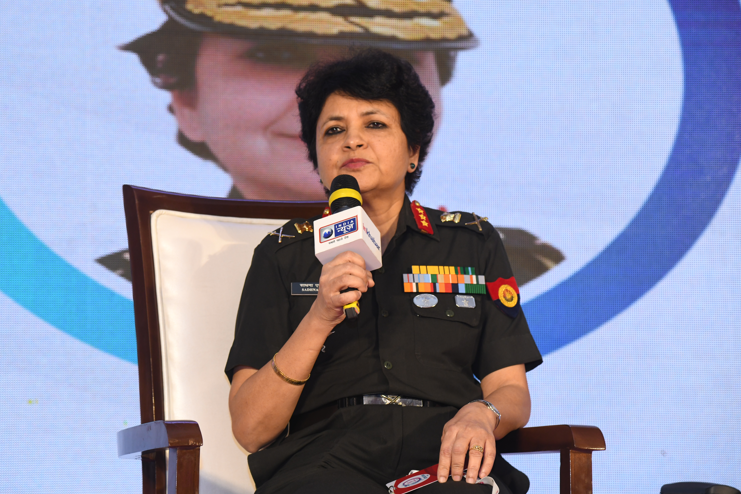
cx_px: 324
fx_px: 2799
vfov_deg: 10.1
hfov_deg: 15.1
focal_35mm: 136
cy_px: 239
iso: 1250
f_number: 5
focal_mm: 120
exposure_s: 1/125
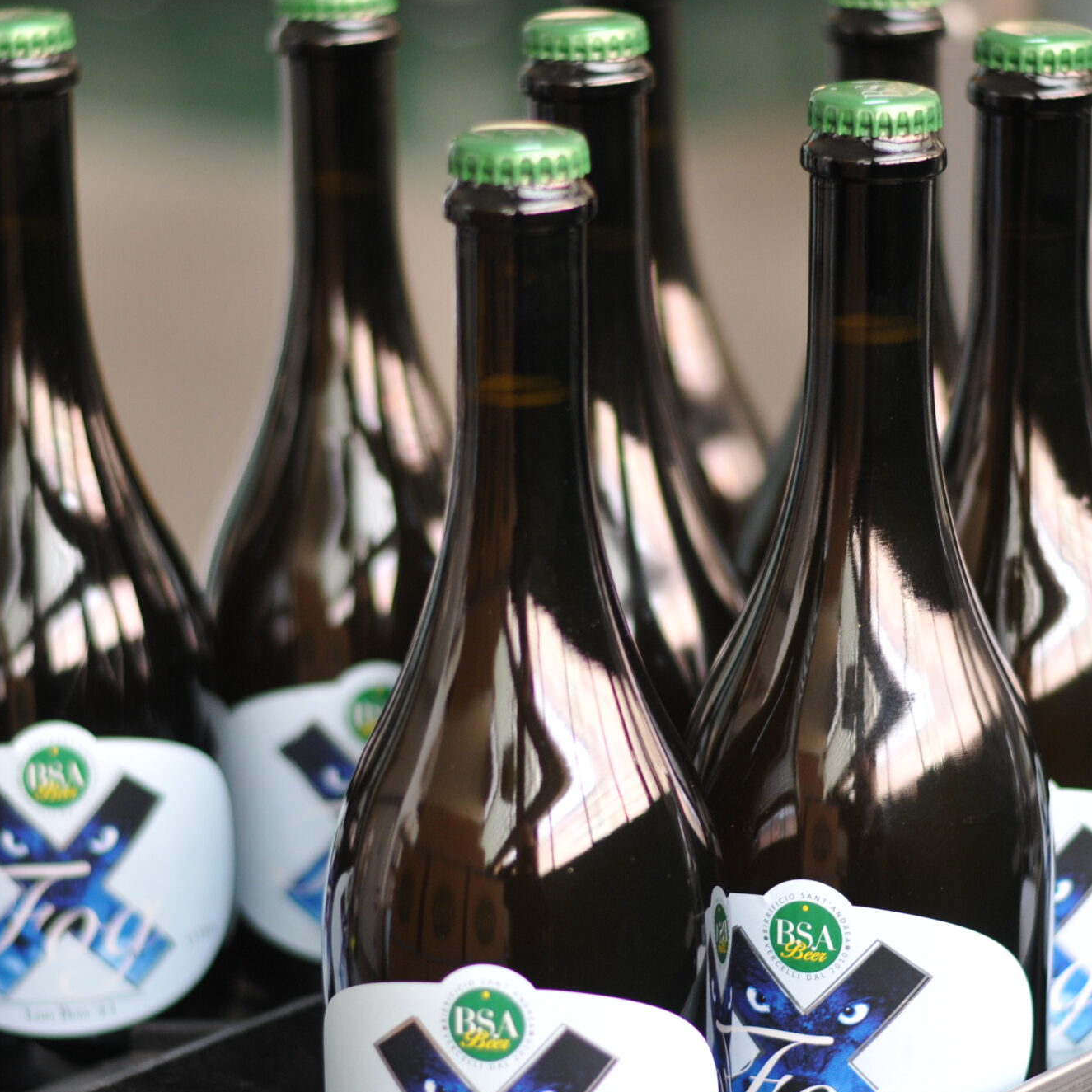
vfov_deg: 14.2
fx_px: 4390
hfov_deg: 14.2
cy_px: 585
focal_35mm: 123
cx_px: 565
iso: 400
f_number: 1.8
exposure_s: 1/80
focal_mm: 50
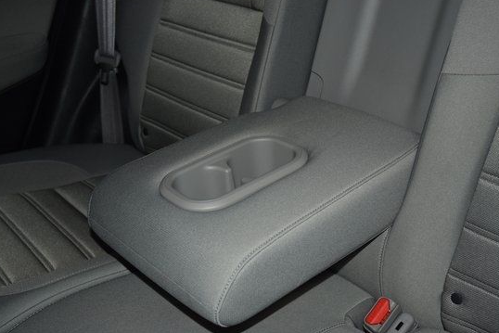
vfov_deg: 30.1
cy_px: 192
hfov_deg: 43.9
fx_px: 618
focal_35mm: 45
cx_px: 258
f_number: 3.8
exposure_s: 1/125
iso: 900
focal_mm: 25
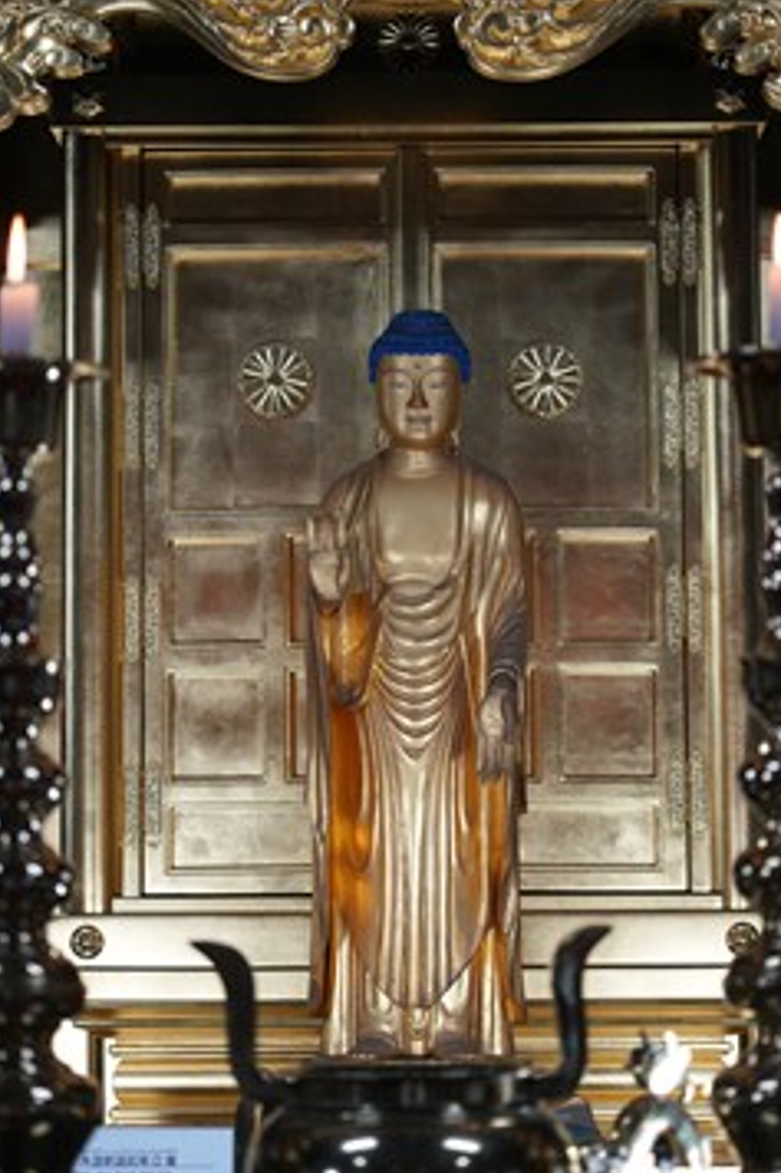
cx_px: 412
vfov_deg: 17.4
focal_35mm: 118
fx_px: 3843
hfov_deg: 11.6
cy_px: 639
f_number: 4
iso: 1600
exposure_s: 1/160
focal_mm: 105
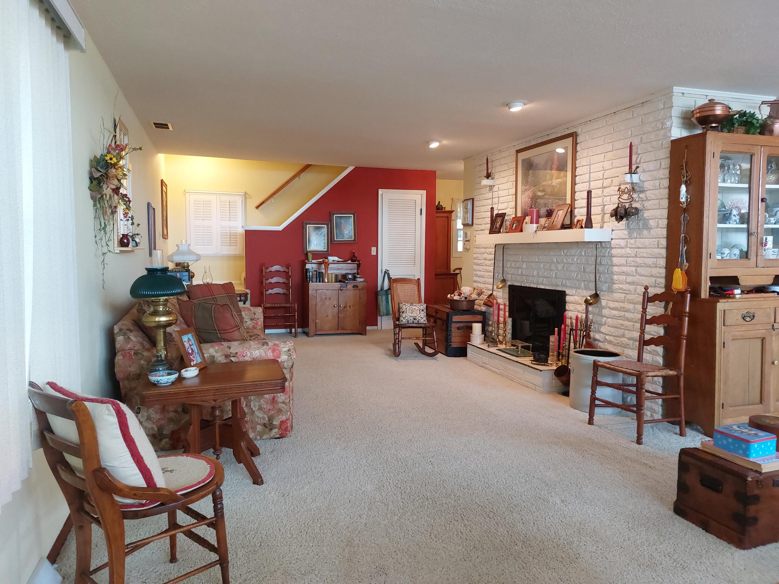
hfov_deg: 71.6
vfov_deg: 56.8
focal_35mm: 24
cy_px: 292
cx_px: 390
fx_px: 540
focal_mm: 5.23
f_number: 1.8
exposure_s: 1/120
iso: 320
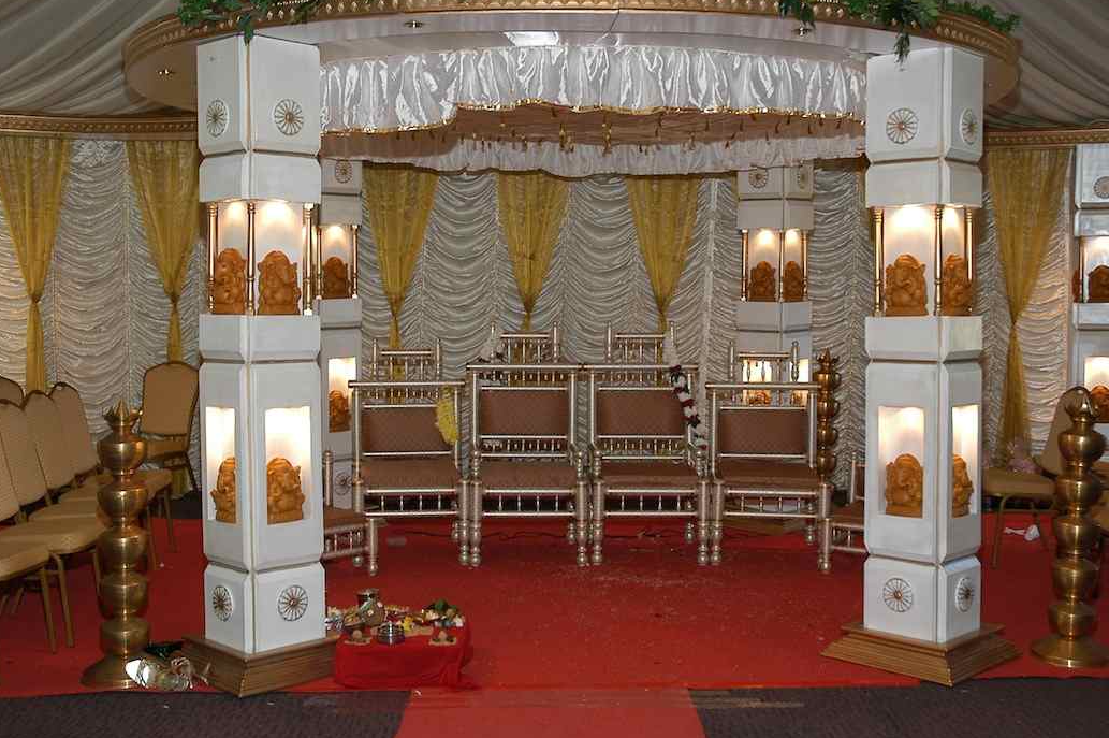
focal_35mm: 44
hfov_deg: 44.9
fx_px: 1341
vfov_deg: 30.7
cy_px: 346
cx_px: 534
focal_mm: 25
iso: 200
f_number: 5
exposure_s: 1/60
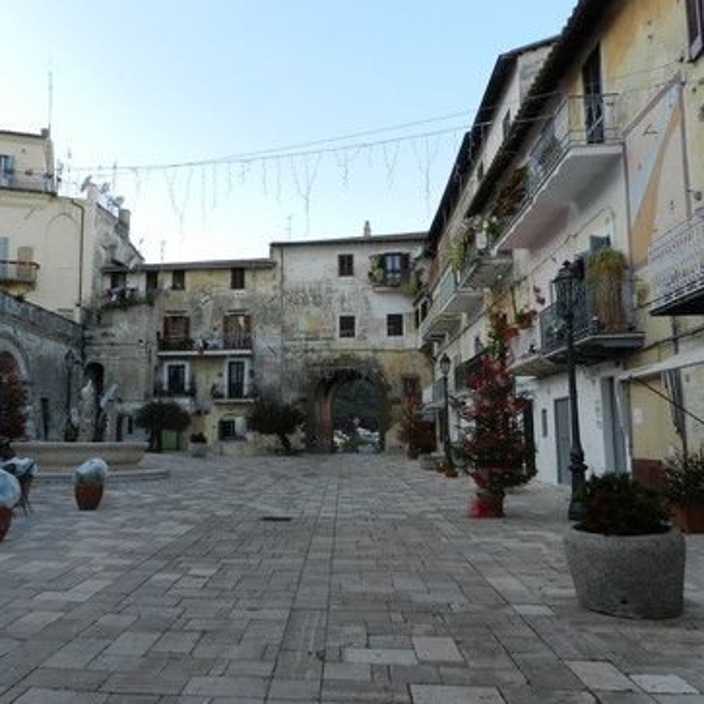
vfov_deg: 57.3
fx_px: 644
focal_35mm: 28
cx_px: 264
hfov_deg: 56.6
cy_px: 362
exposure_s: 1/80
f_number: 5
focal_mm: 4
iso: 160
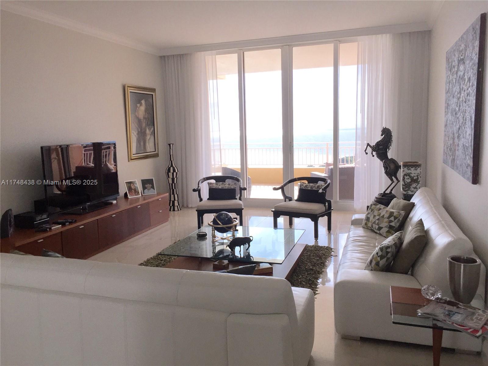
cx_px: 244
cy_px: 183
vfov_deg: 48.2
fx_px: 409
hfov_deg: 61.7
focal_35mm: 29
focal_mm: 4.15
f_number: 2.2
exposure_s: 1/732
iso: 50
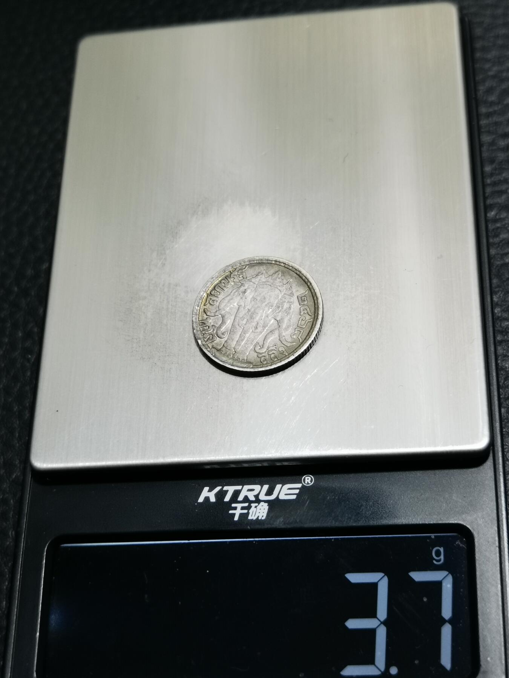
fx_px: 1118
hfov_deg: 25.7
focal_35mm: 57
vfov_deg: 33.8
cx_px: 254
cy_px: 339
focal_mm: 6.67
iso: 125
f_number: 1.9
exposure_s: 1/100
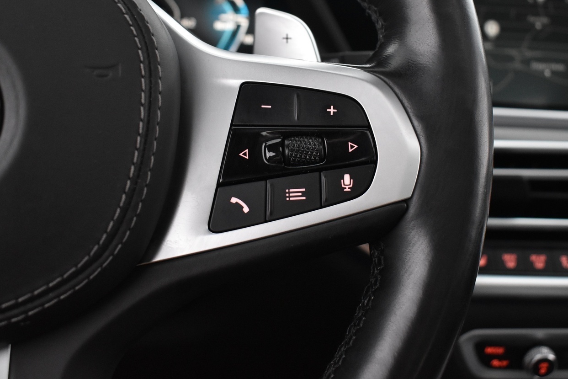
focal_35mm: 43
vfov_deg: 31.0
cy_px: 137
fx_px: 678
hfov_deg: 45.4
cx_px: 283
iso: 2200
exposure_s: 1/30
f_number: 3.8
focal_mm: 22
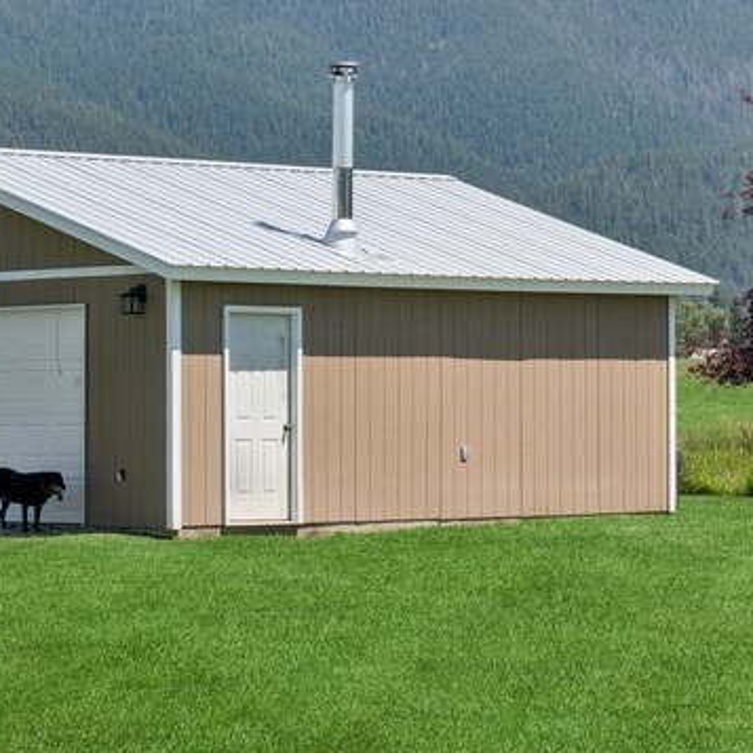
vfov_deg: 11.8
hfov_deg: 11.8
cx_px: 251
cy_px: 295
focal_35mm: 148
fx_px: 3642
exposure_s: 1/500
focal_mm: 46
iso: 100
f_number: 6.3
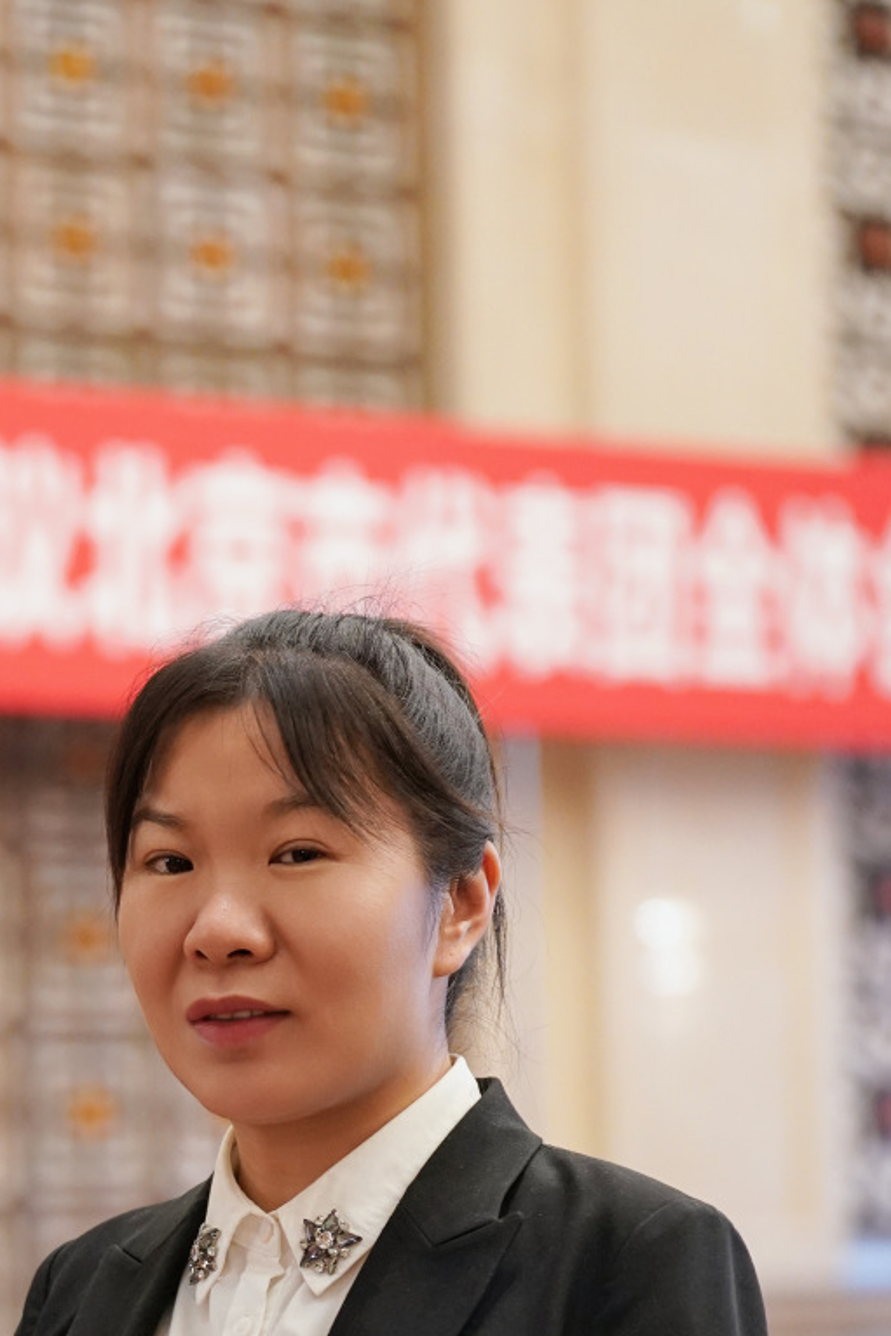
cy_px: 1249
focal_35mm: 137
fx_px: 5083
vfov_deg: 14.8
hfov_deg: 10.0
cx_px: 138
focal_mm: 70
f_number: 2.8
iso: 2500
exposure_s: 1/125
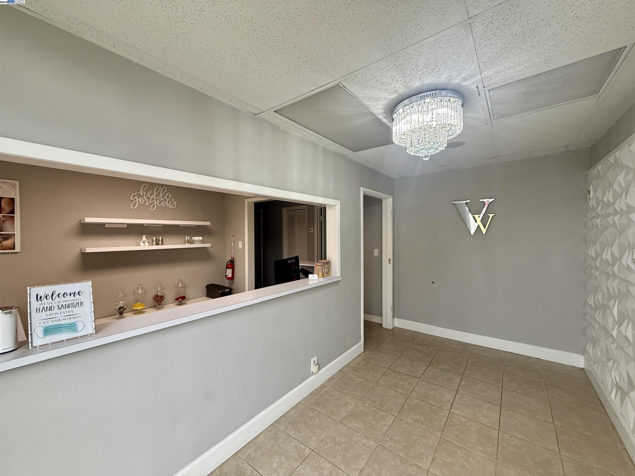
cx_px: 318
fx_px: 257
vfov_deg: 85.7
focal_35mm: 14
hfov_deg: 102.1
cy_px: 238
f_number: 2.2
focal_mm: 2.22
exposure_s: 1/120
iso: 200
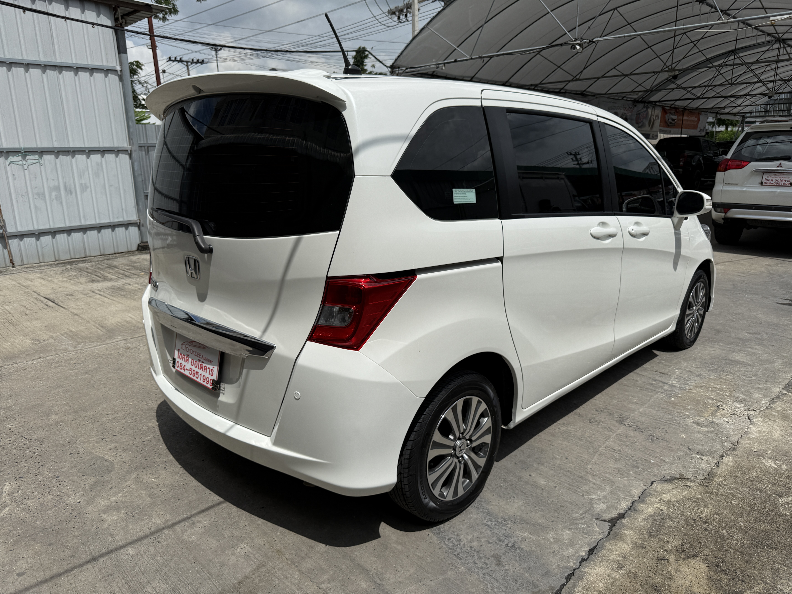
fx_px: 549
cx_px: 396
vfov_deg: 56.8
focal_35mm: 24
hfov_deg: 71.6
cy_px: 297
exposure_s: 1/11905
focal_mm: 6.76
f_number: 1.78
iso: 80
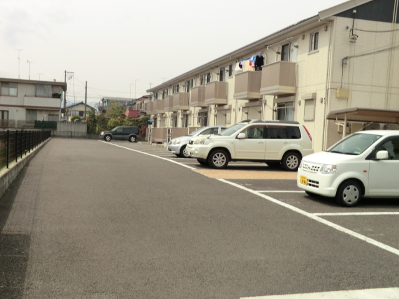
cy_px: 150
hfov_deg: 46.8
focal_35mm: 40
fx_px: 461
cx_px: 200
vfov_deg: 36.0
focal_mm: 7.1
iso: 80
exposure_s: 1/640
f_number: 3.8
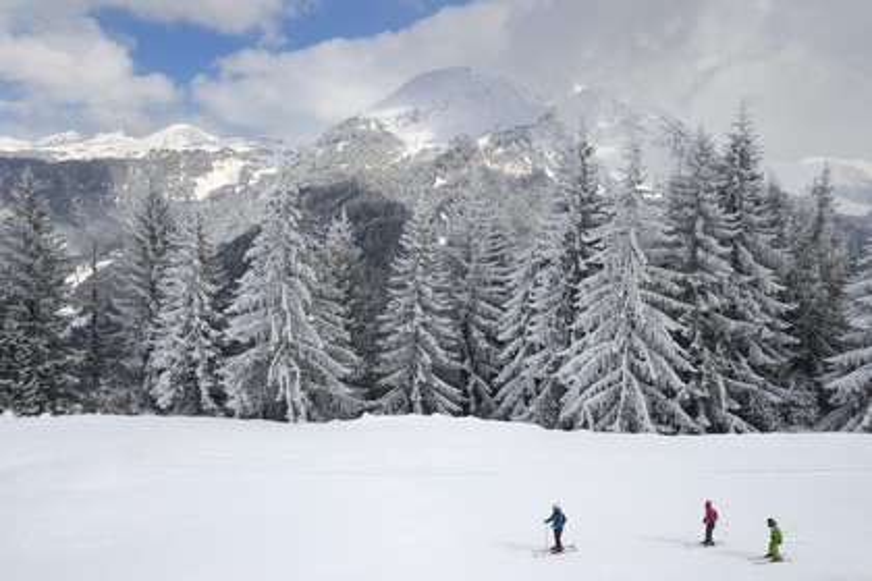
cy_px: 290
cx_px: 436
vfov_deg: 37.9
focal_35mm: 35
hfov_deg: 54.4
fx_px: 848
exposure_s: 1/500
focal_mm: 35
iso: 200
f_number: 11
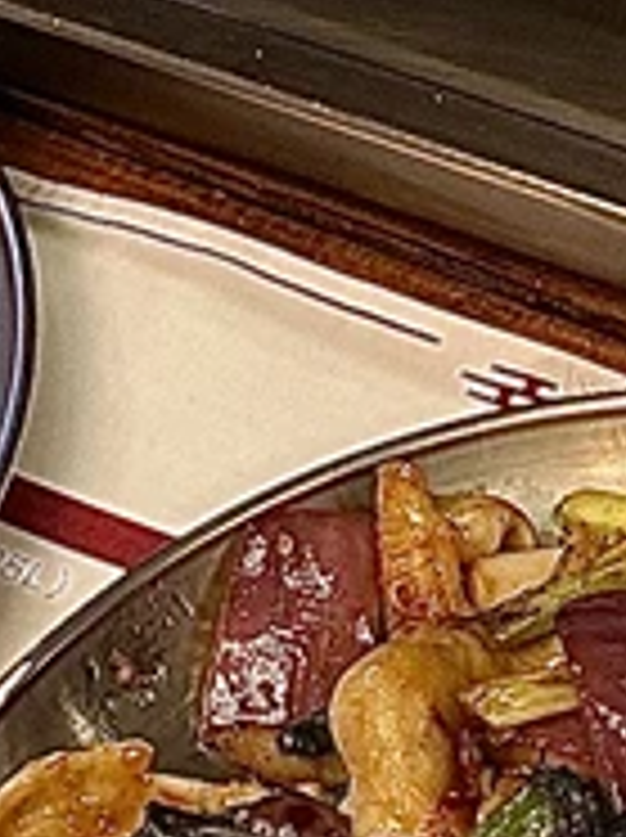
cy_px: -1166
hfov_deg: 7.9
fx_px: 4495
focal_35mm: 186
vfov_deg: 9.5
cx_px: 689
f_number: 1.78
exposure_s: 1/50
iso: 200
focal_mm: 6.86
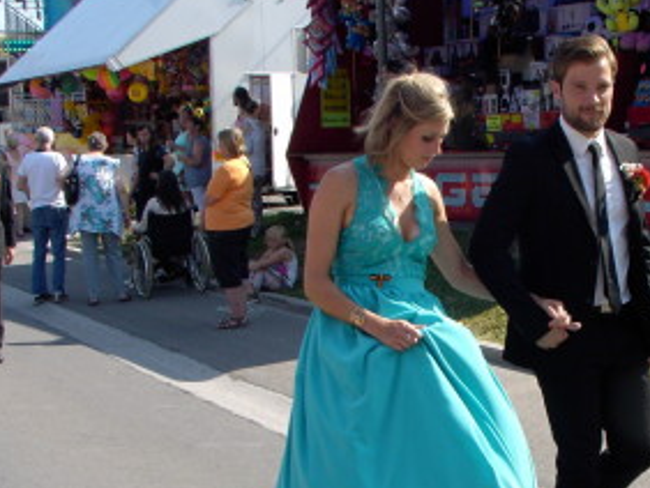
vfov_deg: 21.6
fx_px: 1278
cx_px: 475
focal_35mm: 68
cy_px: 329
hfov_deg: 28.2
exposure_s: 1/200
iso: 70
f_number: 5
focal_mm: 6.2
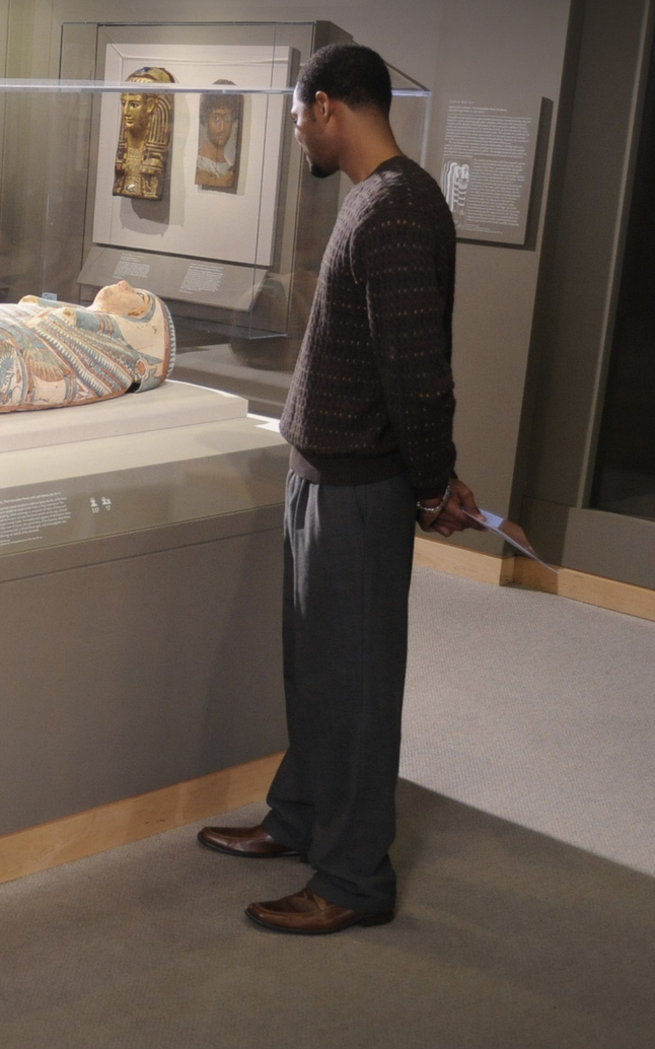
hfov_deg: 17.8
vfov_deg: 31.5
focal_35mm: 65
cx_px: -336
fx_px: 1857
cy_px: 492
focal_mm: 30
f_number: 4.5
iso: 2000
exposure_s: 1/15
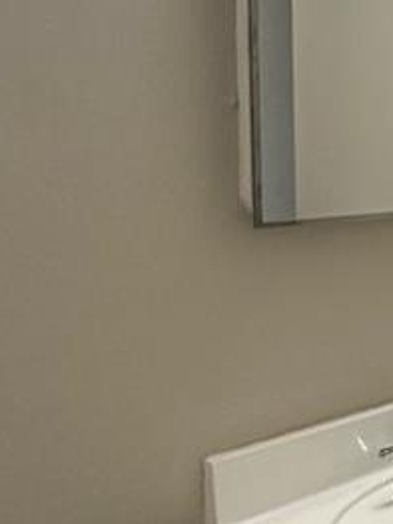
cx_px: 784
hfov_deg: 17.0
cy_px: 287
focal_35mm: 64
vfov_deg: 30.3
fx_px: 970
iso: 250
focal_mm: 2.22
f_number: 2.2
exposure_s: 1/120
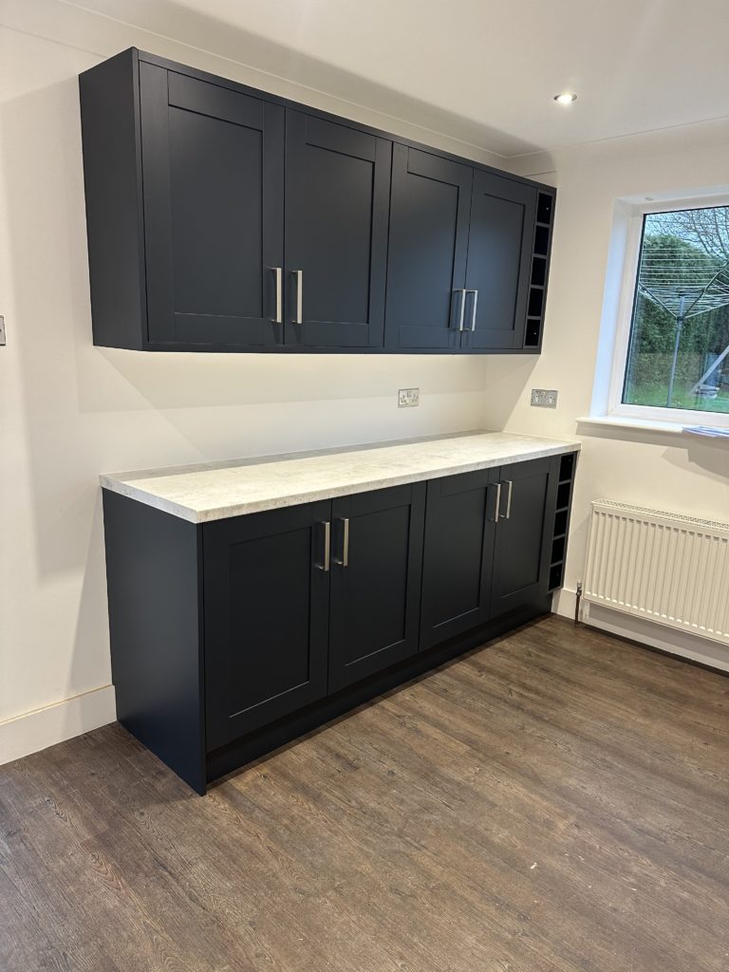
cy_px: 486
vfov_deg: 71.6
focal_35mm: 24
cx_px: 364
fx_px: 674
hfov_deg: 56.8
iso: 200
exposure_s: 1/100
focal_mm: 6.86
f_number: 1.78
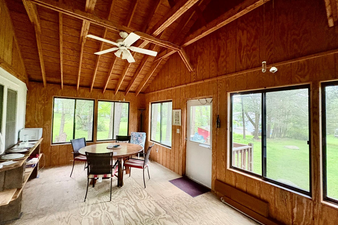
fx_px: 150
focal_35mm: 16
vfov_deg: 73.7
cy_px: 109
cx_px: 162
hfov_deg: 96.7
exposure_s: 1/60
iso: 640
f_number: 2.2
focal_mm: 2.22
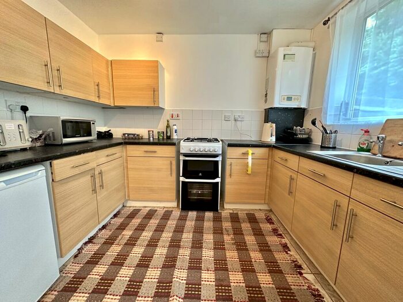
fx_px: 163
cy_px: 151
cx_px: 202
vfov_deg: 85.7
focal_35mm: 14
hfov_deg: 102.1
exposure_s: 1/100
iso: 320
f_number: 2.2
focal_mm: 2.22
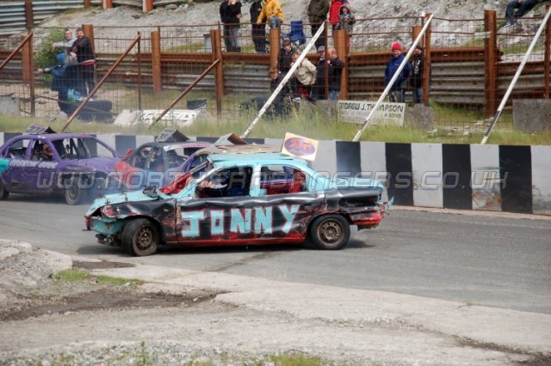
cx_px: 276
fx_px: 2662
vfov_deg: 7.9
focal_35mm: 174
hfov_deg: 11.8
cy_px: 183
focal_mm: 116
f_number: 6
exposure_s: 1/1000
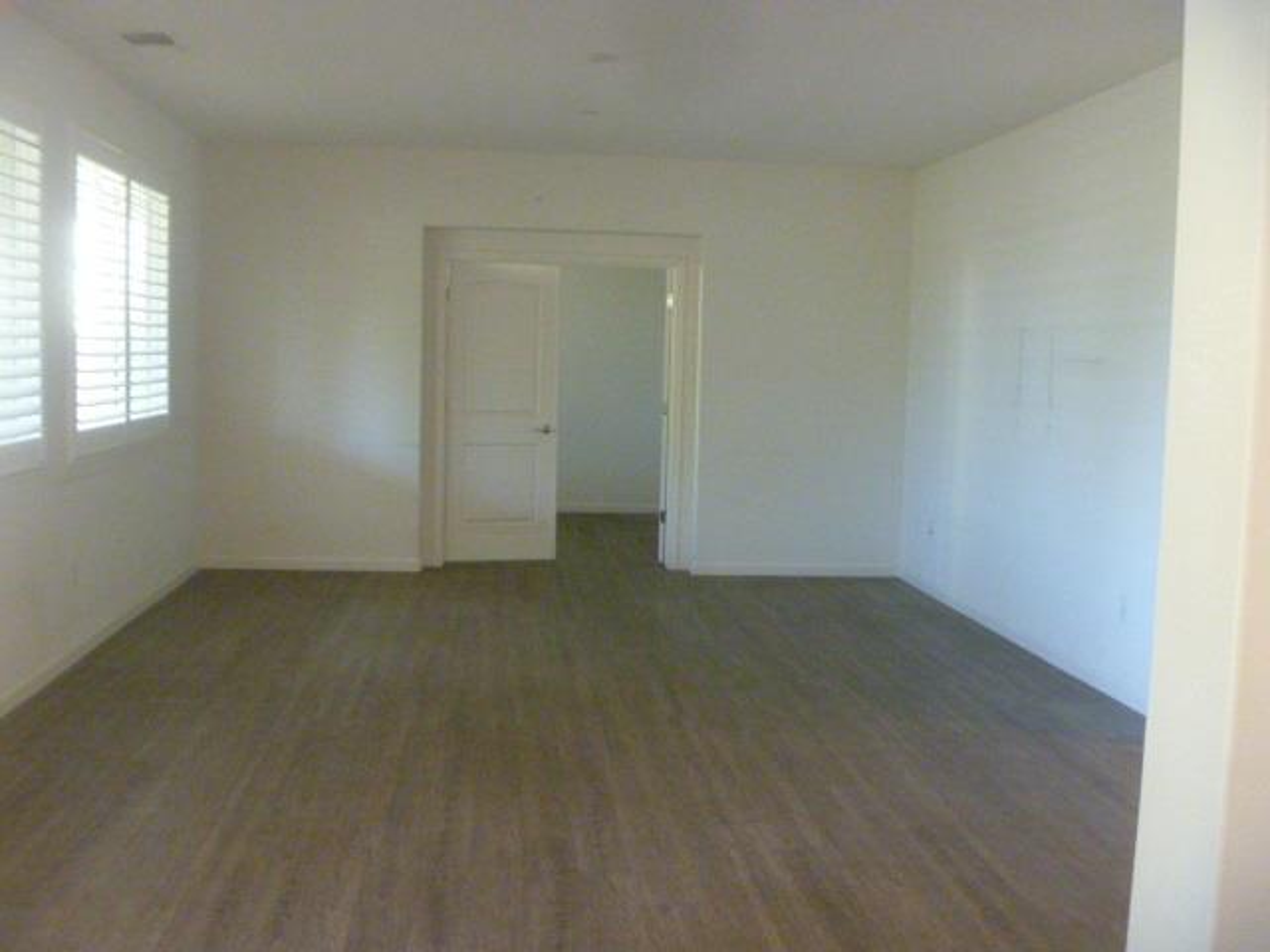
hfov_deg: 52.6
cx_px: 635
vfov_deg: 40.7
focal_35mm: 35
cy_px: 476
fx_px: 1284
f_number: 3.5
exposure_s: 1/40
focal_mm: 6.3
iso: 800
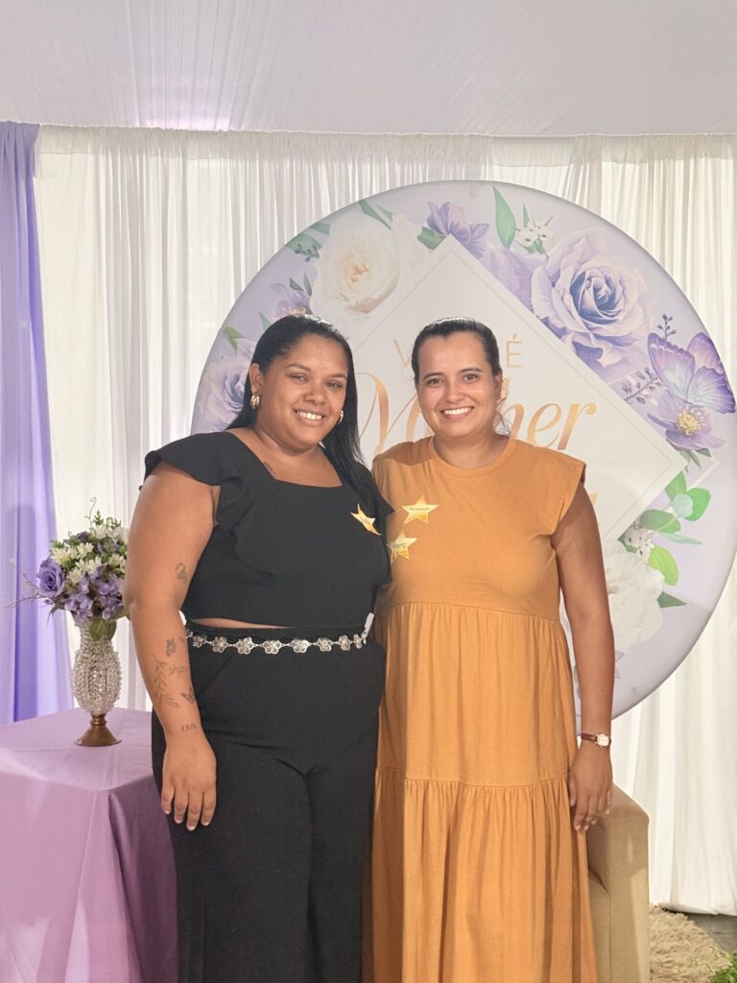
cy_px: 492
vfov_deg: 39.7
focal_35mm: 48
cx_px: 368
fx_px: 1363
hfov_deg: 30.3
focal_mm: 6.76
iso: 500
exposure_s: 1/40
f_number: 1.78
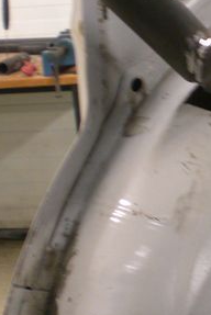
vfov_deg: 23.0
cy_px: 116
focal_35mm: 88
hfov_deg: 14.9
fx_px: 772
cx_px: 275
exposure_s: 1/20
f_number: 3.1
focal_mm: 6.3
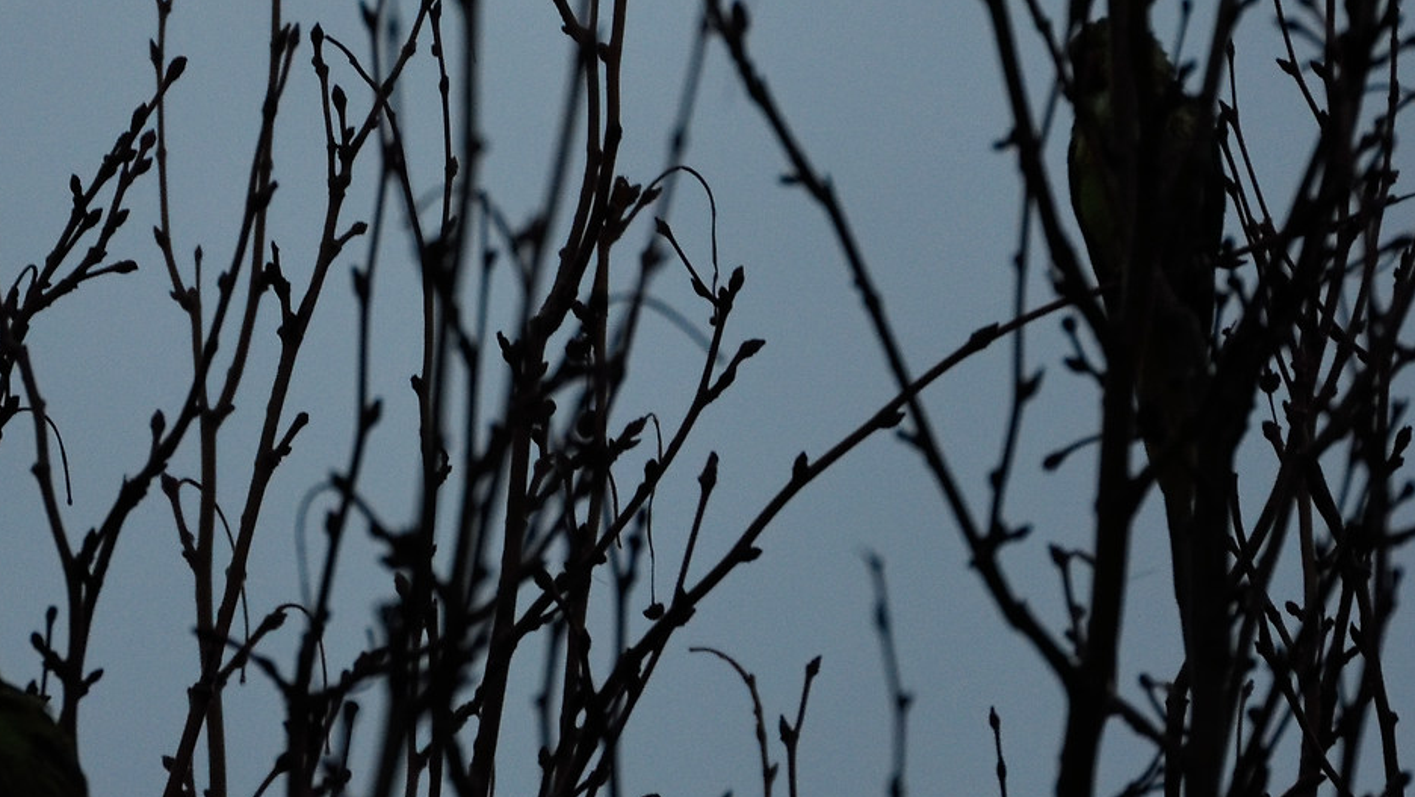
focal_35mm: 806
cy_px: -53
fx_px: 30248
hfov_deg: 2.7
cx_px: 546
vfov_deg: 1.5
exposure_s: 1/45
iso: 3200
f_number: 5.6
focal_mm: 300
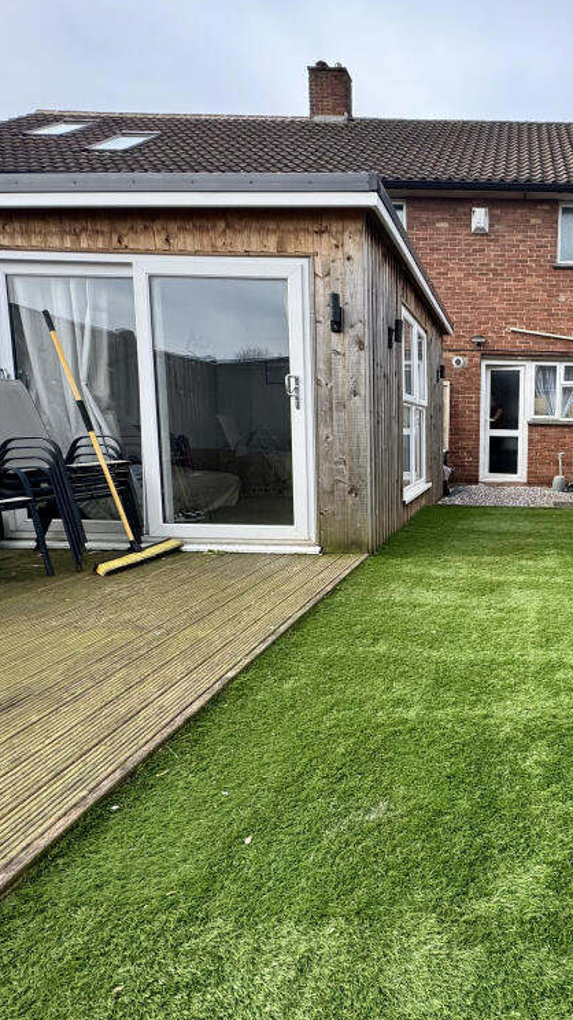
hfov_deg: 48.2
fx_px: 568
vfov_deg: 83.9
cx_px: 511
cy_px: 507
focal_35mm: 21
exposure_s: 1/464
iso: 40
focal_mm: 2.22
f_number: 2.2
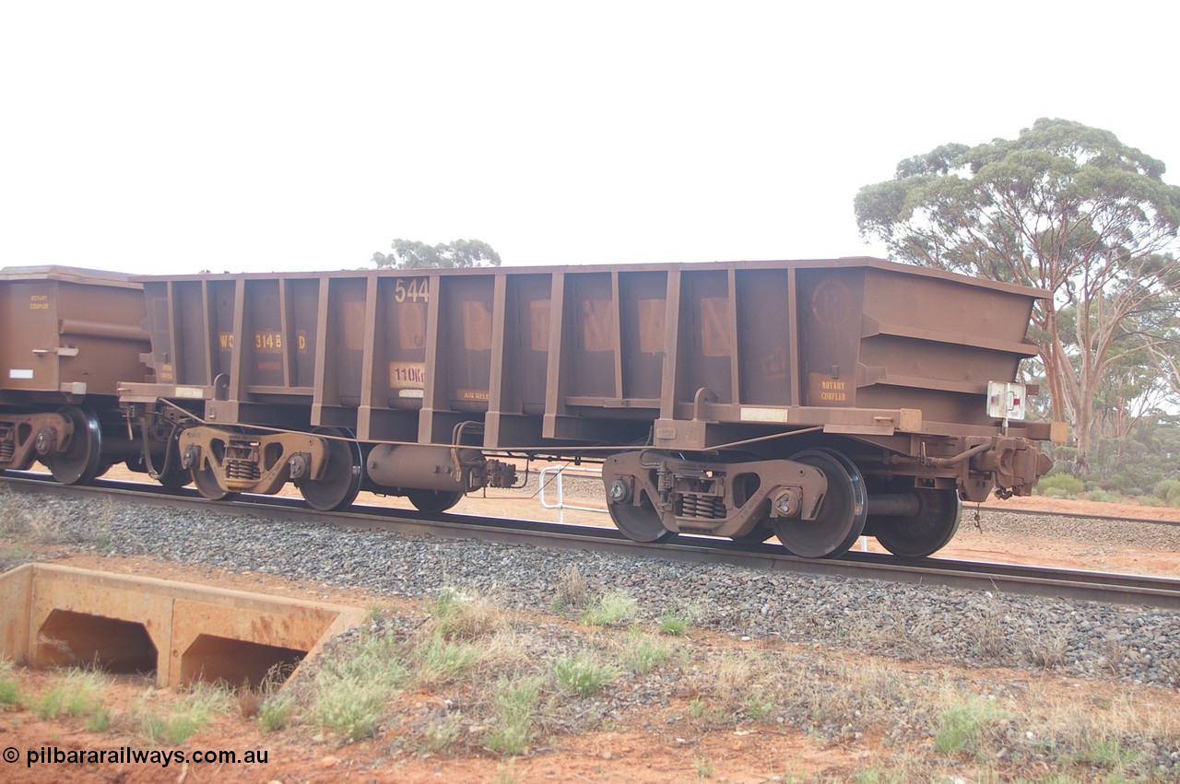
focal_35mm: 58
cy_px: 392
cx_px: 590
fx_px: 1916
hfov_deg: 34.2
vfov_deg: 23.1
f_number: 8
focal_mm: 39
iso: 200
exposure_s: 1/125
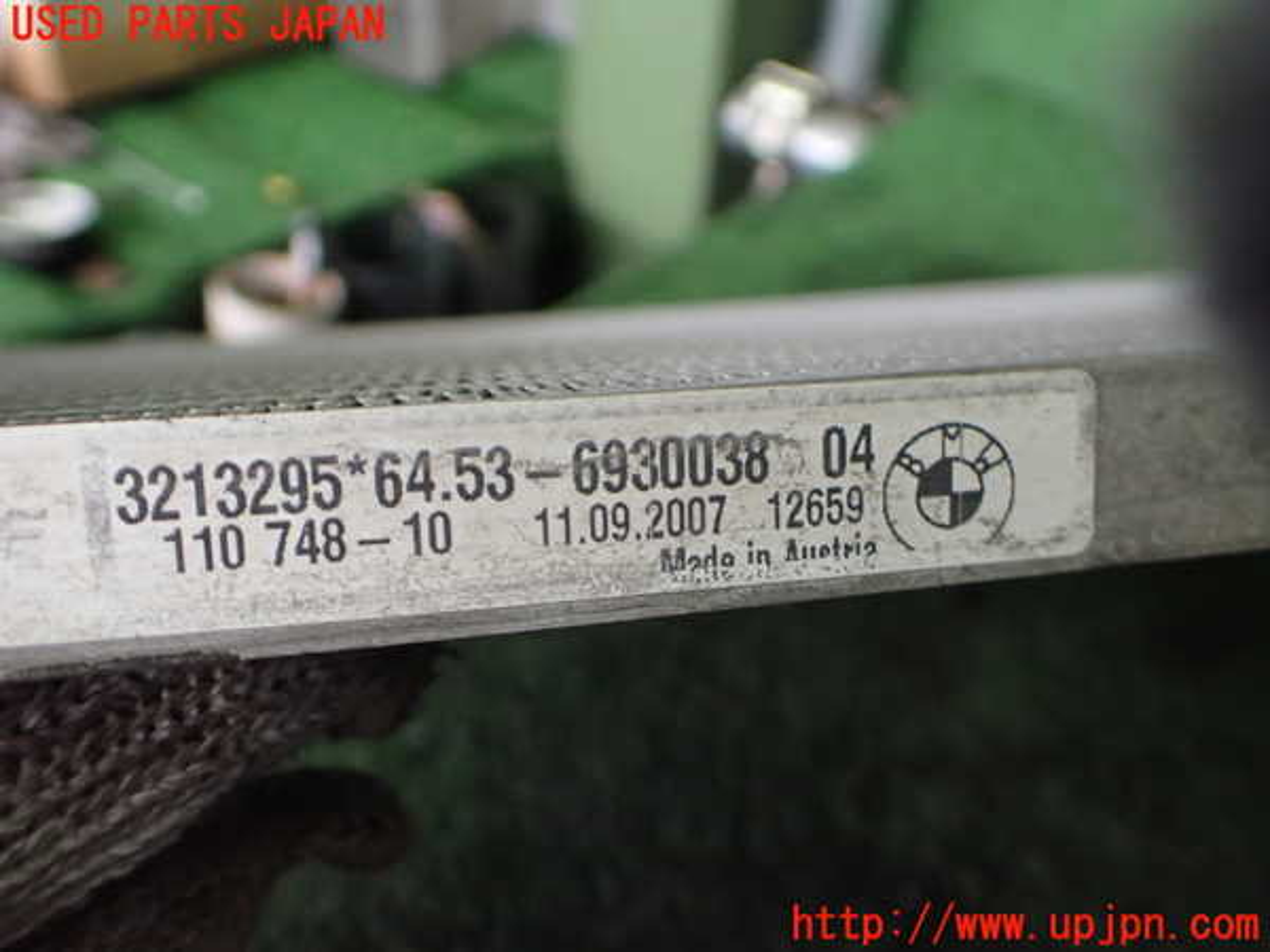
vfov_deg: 46.8
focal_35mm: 30
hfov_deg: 60.0
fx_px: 1101
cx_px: 635
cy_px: 476
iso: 500
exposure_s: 1/125
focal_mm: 5.4
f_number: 2.3
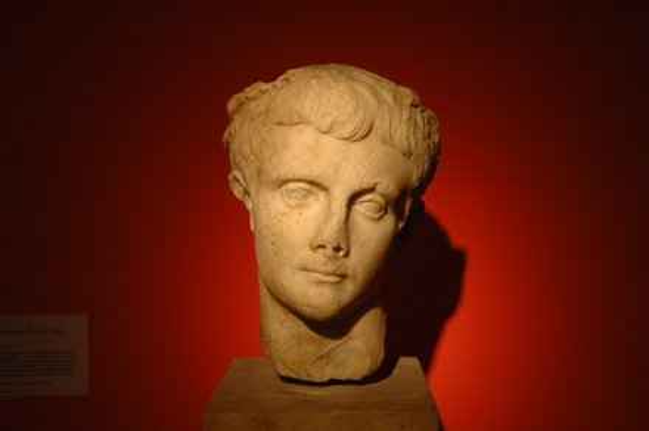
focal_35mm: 48
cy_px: 216
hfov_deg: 41.2
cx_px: 324
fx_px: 864
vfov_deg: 28.0
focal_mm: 32
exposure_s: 1/25
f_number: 4.2
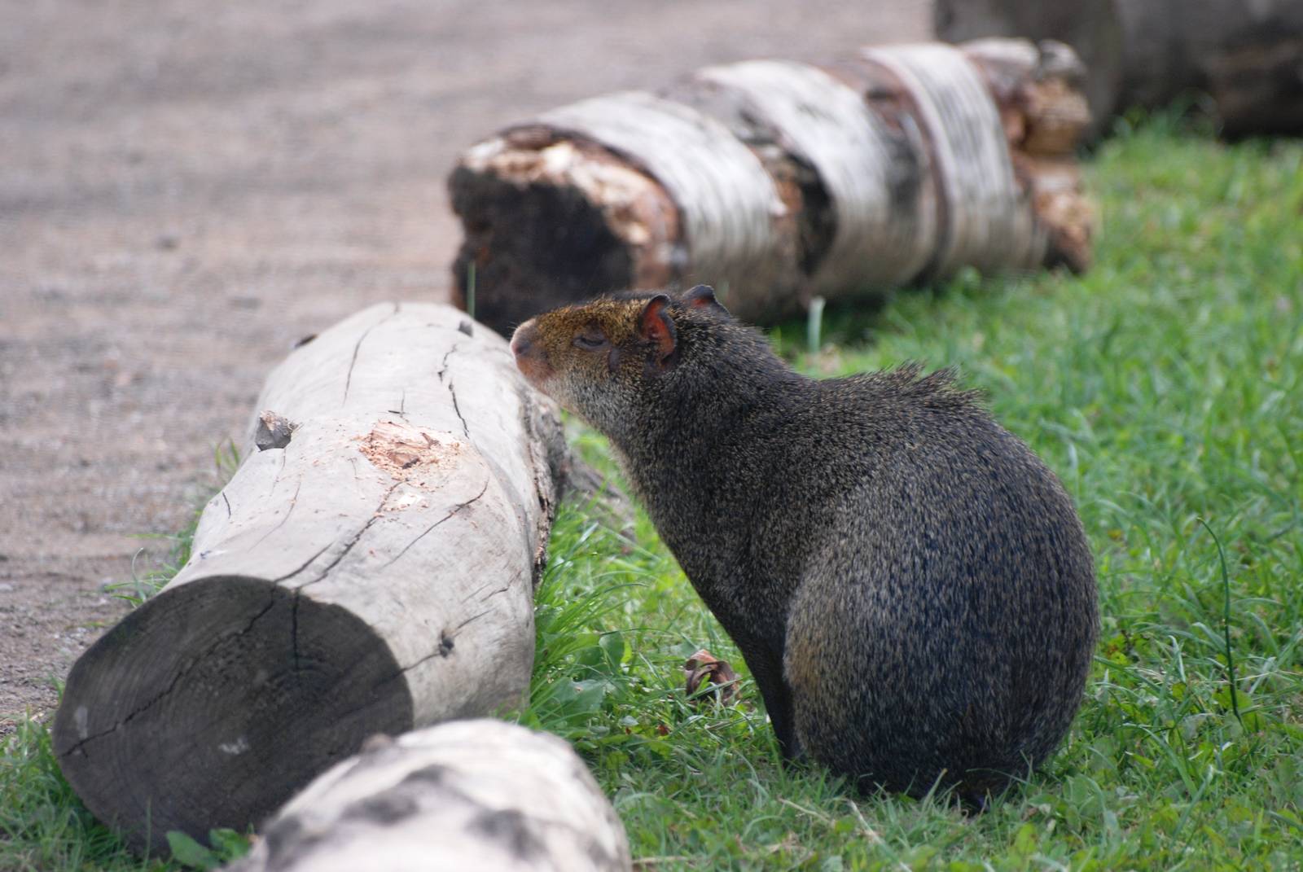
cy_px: 436
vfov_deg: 3.4
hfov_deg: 5.1
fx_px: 14676
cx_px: 652
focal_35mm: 405
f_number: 5.6
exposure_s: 1/500
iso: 400
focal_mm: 270
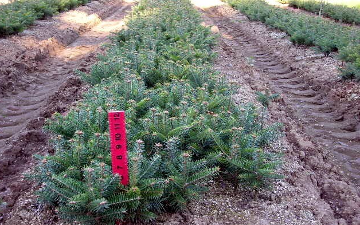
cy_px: 119
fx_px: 530
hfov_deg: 37.5
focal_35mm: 54
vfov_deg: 24.0
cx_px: 177
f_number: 3.3
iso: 50
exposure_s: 1/32.8
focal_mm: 8.4
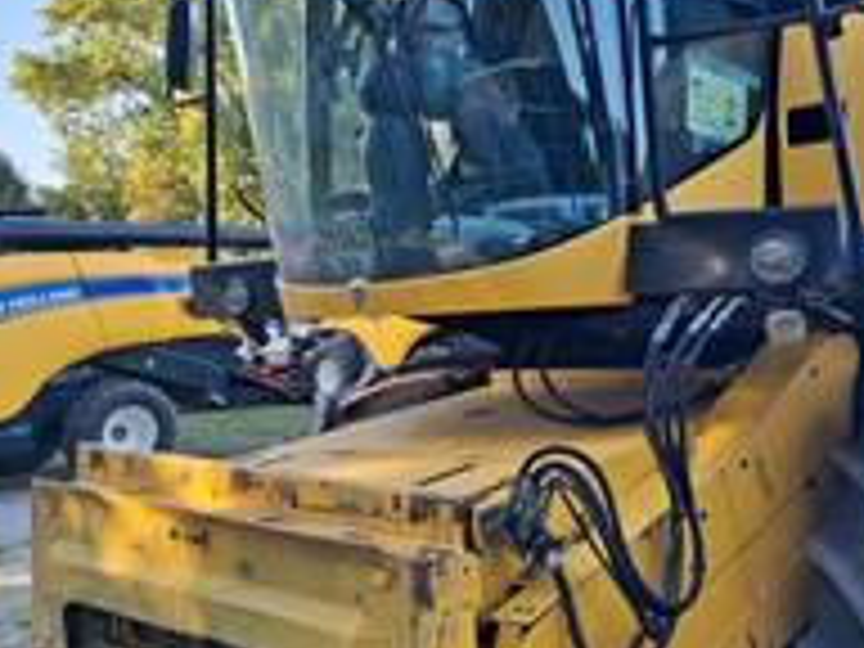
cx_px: 740
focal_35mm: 51
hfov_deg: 35.7
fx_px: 1273
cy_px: 256
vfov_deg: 28.5
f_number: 1.8
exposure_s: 1/101
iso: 20
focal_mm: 4
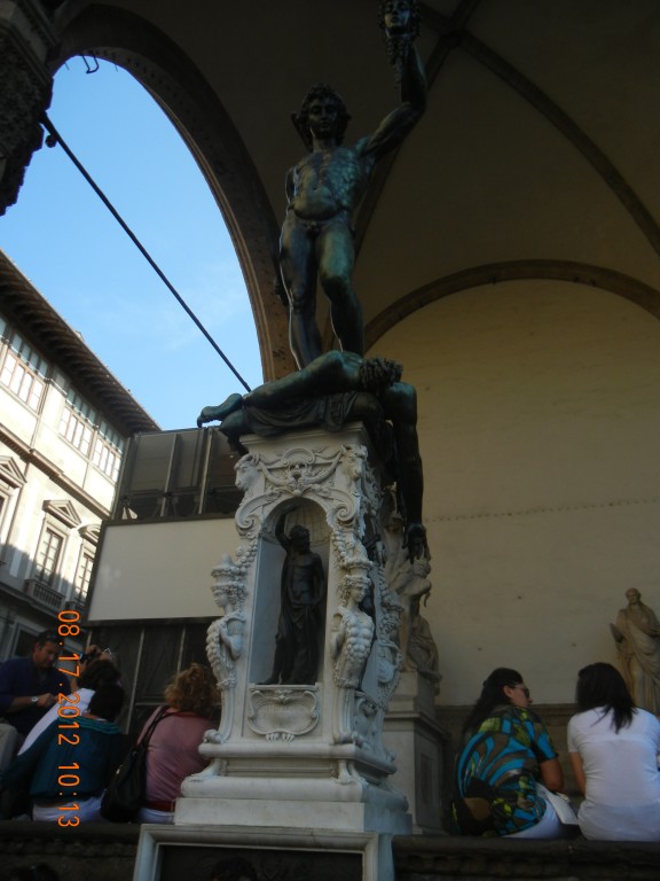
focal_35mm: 30
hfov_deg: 46.8
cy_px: 440
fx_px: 763
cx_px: 330
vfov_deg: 60.0
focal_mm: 5.4
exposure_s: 1/650
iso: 160
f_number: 3.5
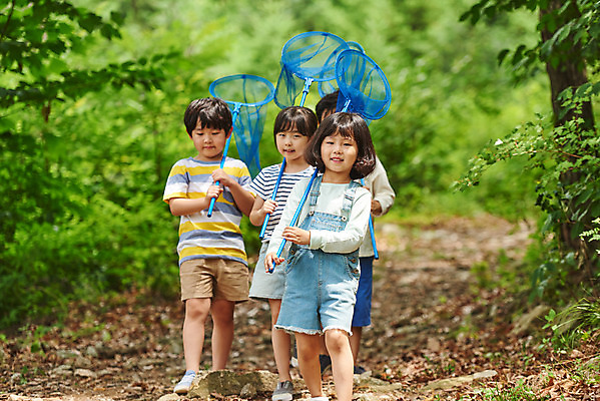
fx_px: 2251
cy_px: 200
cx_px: 300
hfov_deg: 15.2
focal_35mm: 135
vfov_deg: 10.2
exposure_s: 1/1250
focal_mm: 135
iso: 400
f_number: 2.8
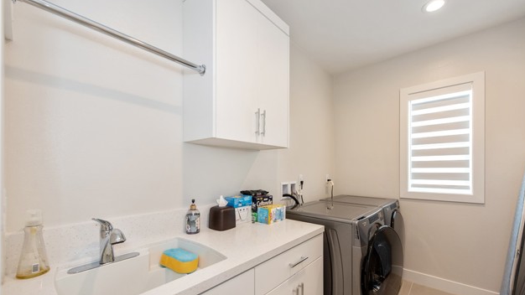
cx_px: 267
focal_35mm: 15
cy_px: 172
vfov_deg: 70.0
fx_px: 209
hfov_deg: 103.0
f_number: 5
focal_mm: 14
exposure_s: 1/100
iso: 800
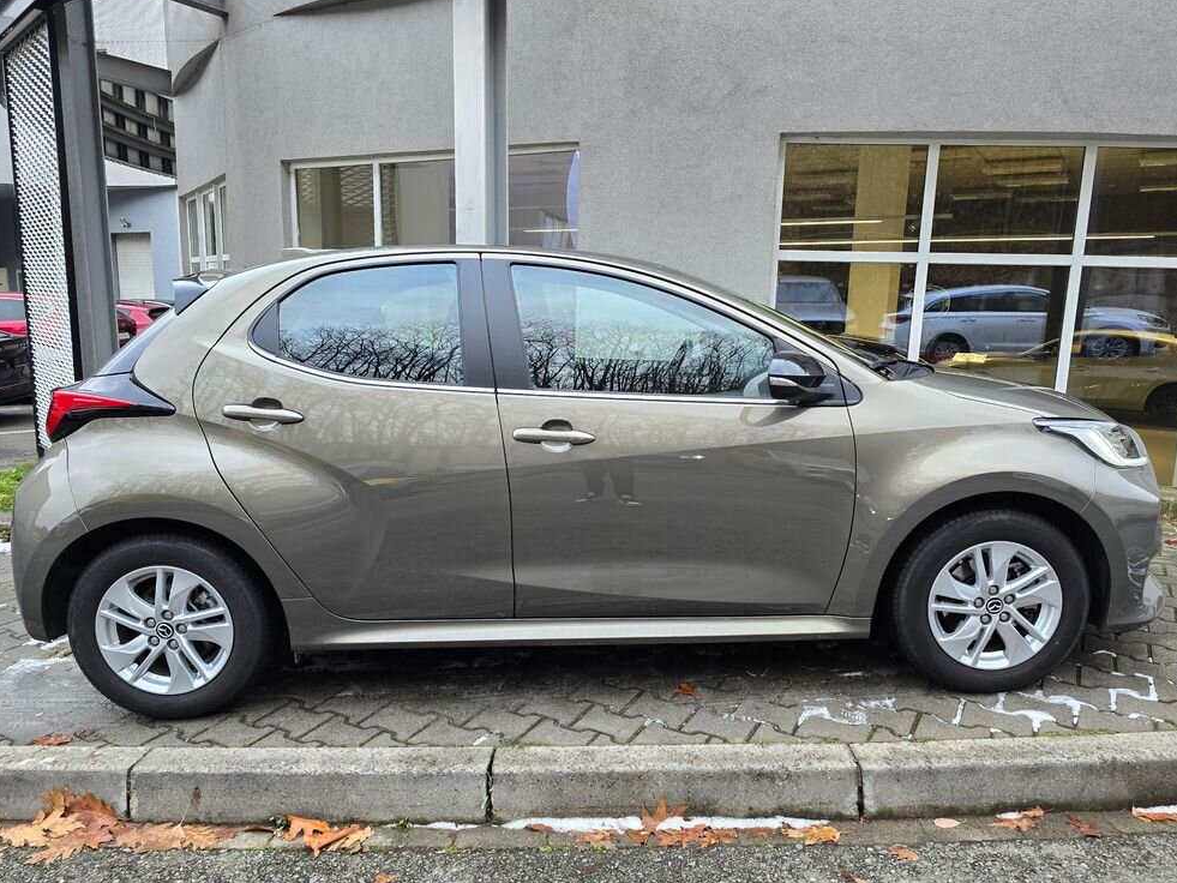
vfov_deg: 56.8
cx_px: 590
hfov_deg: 71.6
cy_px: 444
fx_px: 816
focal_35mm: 24
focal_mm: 6.3
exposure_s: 1/180
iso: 125
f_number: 1.7
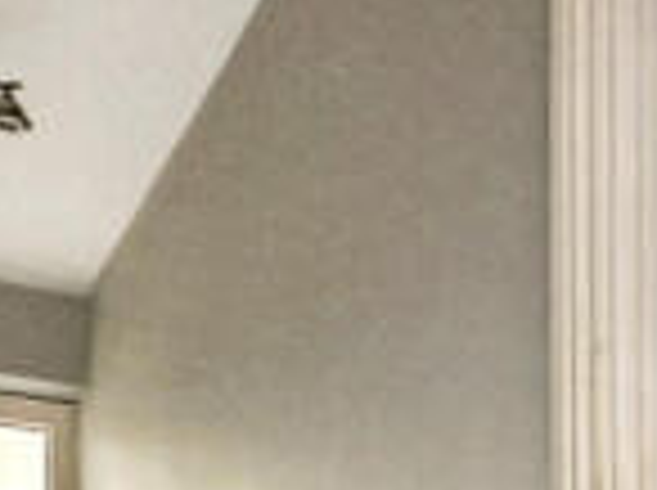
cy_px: 798
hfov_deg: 33.8
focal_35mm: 56
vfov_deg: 20.8
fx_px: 1061
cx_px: 475
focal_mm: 2.22
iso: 400
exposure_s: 1/60
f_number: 2.2
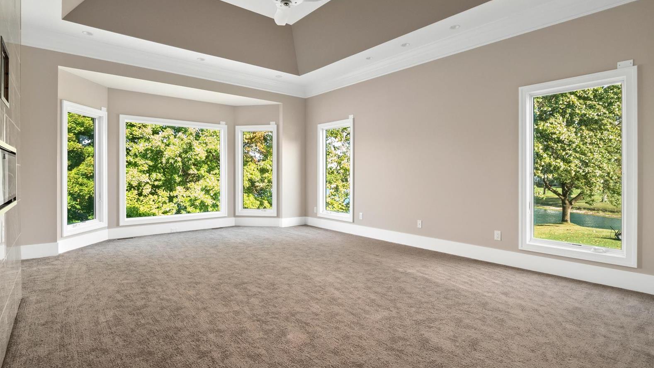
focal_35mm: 17
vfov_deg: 63.9
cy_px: 187
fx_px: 295
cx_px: 325
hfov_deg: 95.9
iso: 400
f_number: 8
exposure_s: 1/3
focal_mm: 8
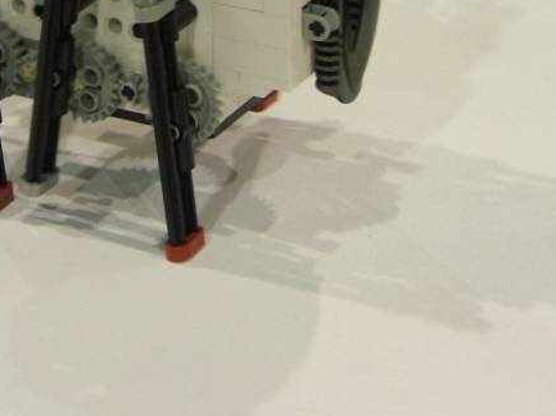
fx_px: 3001
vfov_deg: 7.9
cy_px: -49
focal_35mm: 187
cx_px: 152
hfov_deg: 10.6
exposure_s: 1/13
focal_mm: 20.12
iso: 200
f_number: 3.2
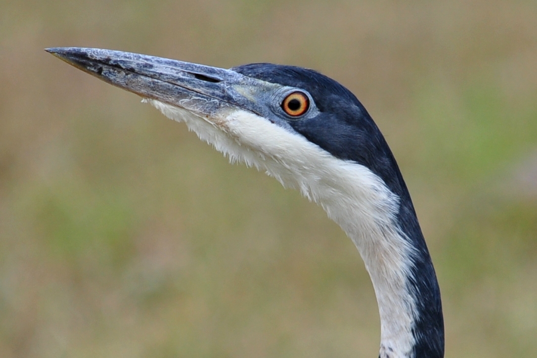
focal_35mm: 405
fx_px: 6041
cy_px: 179
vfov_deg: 3.4
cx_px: 268
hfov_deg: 5.1
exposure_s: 1/640
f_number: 5.6
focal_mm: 270
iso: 200
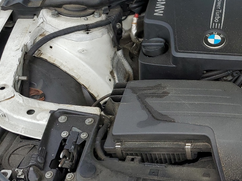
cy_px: 95
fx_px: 398
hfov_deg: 31.3
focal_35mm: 57
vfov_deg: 25.6
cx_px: 243
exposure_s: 1/2000
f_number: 1.5
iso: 50
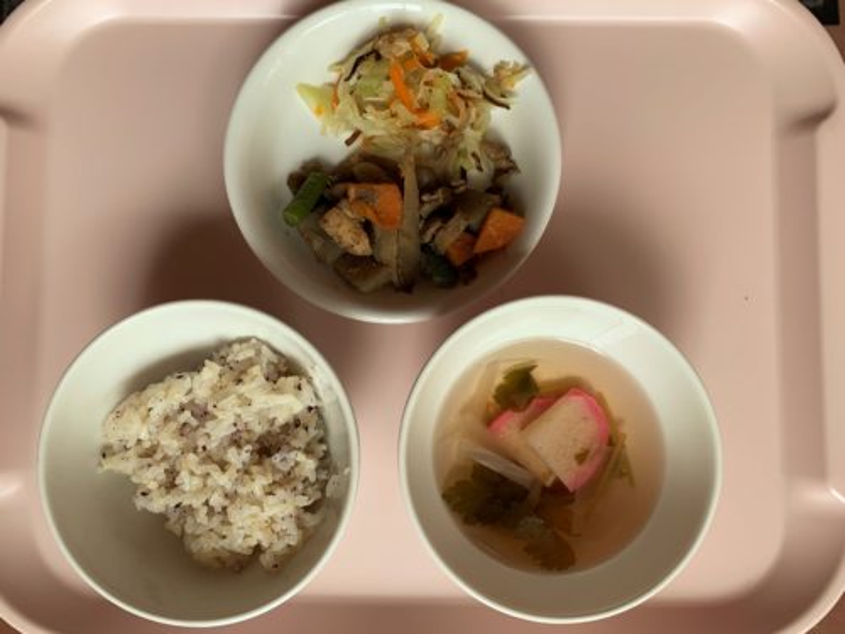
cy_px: 317
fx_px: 635
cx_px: 422
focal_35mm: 26
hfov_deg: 67.3
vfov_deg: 53.1
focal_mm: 4.25
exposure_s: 1/121
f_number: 1.8
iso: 25
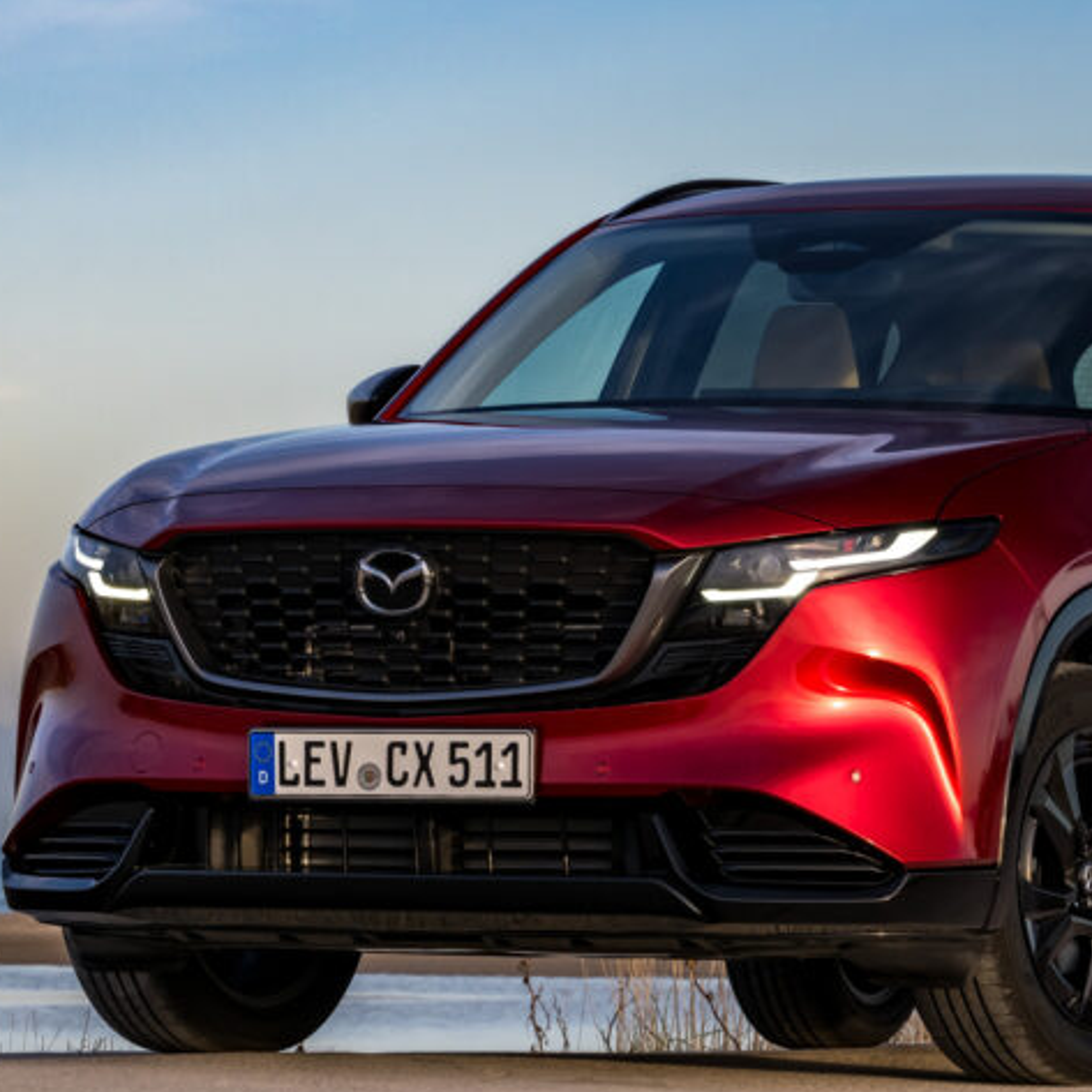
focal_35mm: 239
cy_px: 417
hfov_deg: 7.3
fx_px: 8530
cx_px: 796
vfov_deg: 7.3
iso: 200
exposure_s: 1/80
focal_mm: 130
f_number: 11
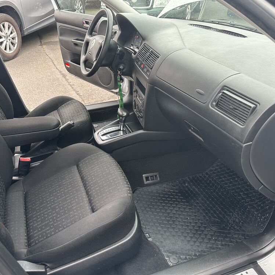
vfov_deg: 55.6
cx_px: 112
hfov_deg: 55.3
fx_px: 261
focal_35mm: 29
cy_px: 134
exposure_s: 1/146
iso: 125
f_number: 1.78
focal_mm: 6.86
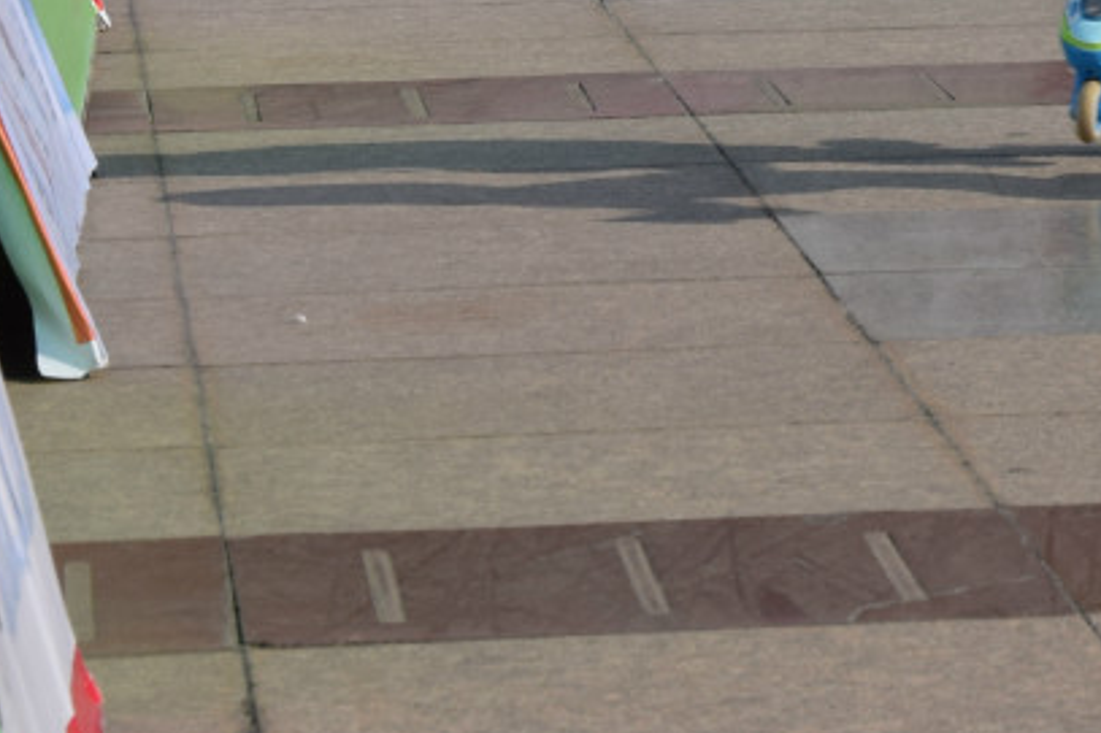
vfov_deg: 4.4
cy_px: -490
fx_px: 9385
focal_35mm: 307
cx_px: 1561
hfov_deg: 6.6
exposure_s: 1/400
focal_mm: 52
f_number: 10
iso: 200
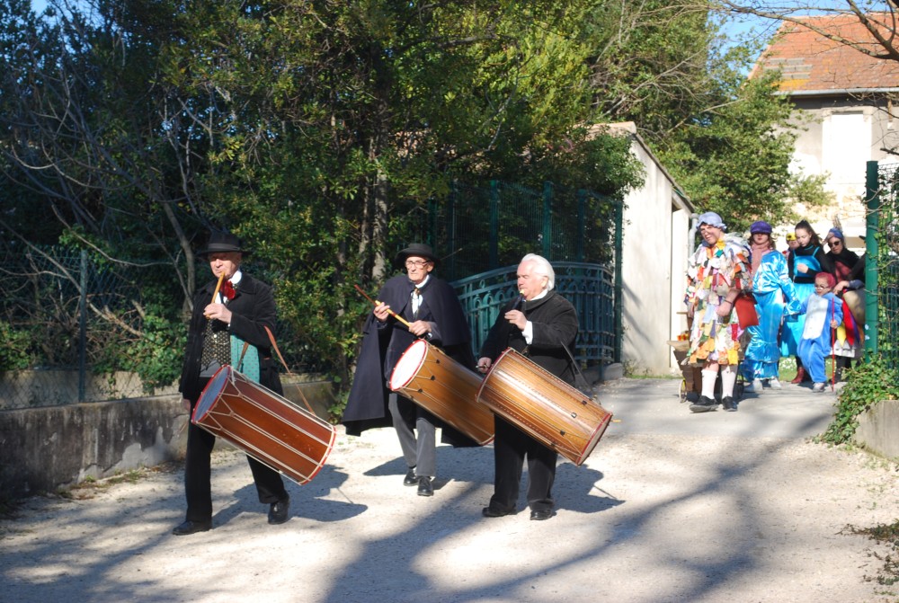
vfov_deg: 16.6
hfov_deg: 24.6
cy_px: 302
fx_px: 2064
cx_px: 450
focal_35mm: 82
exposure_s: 1/160
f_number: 5.6
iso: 100
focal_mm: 55
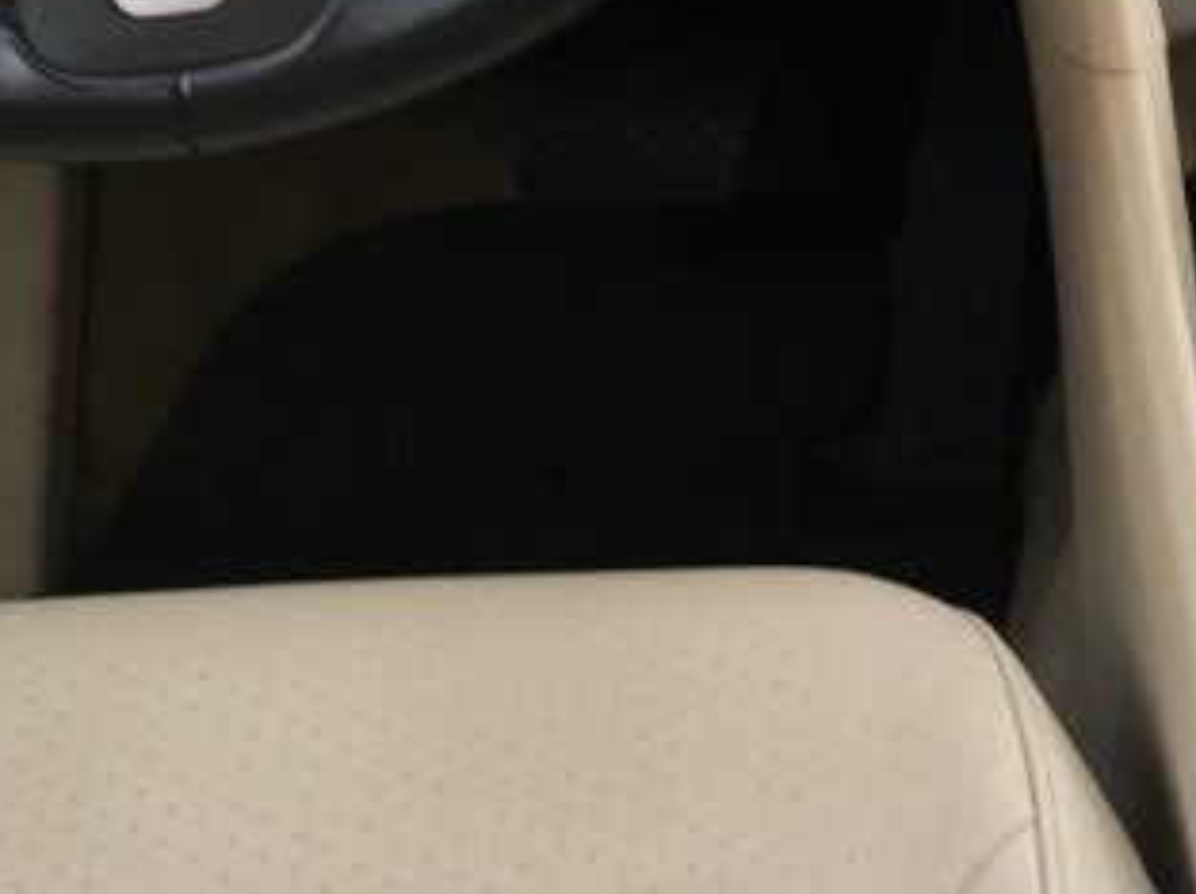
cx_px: 1299
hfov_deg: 19.8
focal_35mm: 95
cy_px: -481
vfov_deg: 14.4
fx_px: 3279
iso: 25
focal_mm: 4.15
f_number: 2.2
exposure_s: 1/60
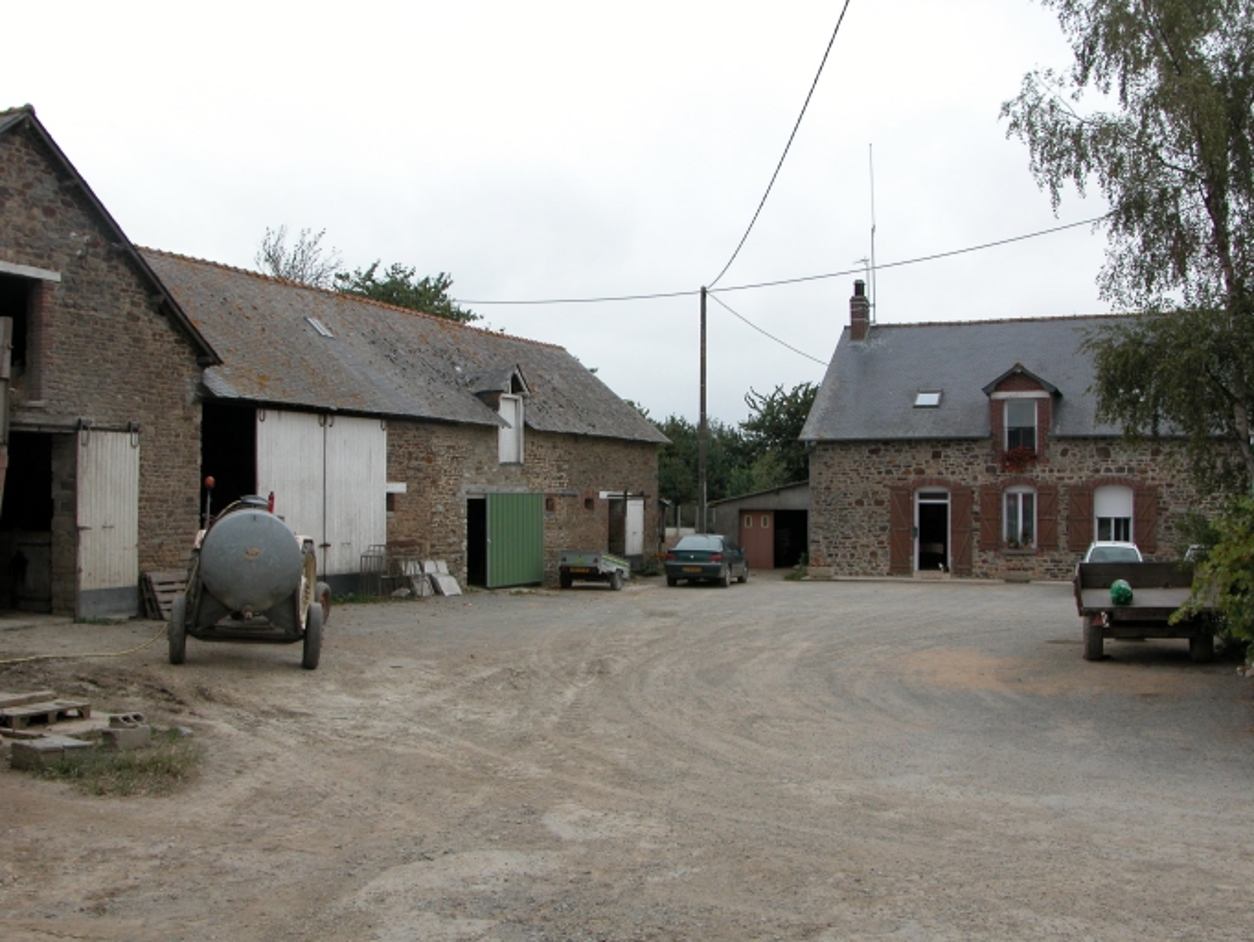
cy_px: 471
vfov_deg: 40.7
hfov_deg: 52.6
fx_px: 1268
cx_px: 627
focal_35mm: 35
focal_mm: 9
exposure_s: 1/207
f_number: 5
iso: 100
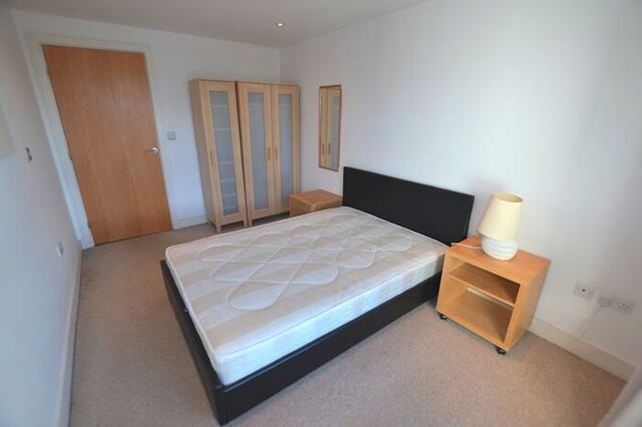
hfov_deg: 100.4
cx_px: 321
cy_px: 214
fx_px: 267
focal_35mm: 15
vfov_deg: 77.3
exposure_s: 1/80
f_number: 4.5
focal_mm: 10
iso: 400
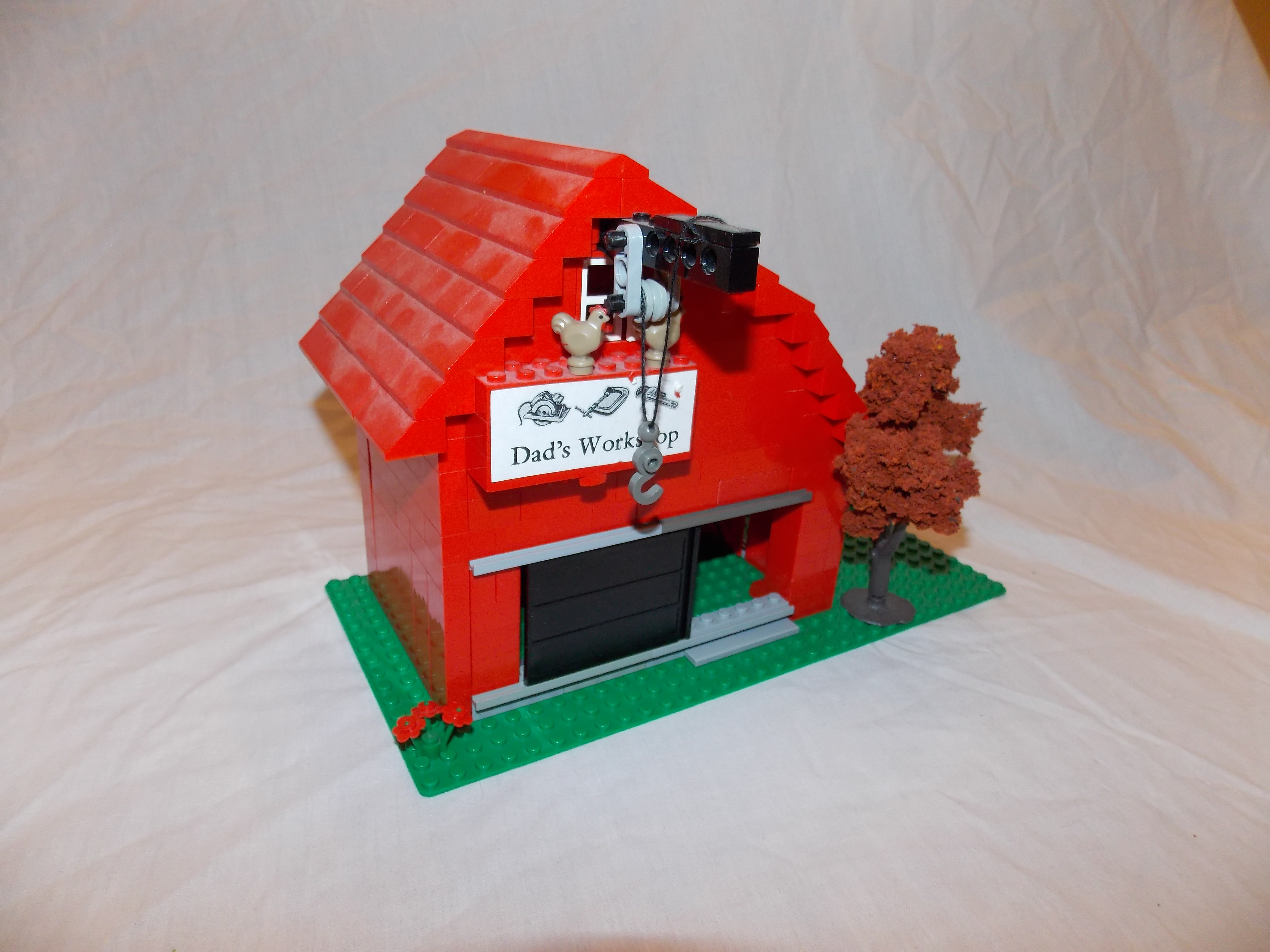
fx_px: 844
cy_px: 476
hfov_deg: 73.9
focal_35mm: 23
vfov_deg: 58.9
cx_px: 635
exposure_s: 1/30
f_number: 3.1
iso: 200
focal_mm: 4
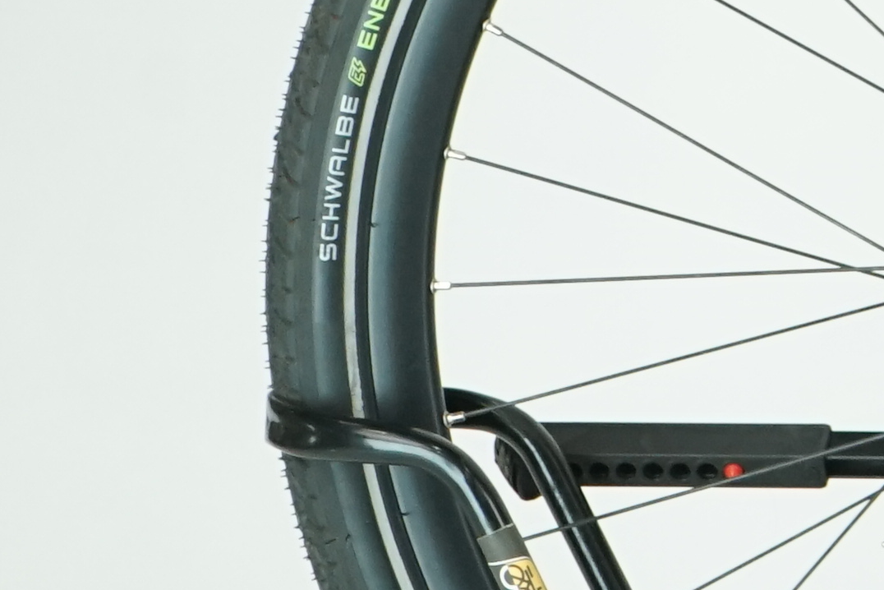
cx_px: 2450
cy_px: -320
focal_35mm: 301
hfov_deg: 6.4
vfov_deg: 4.5
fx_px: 7393
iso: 1600
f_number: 5.6
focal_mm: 54
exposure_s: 1/200
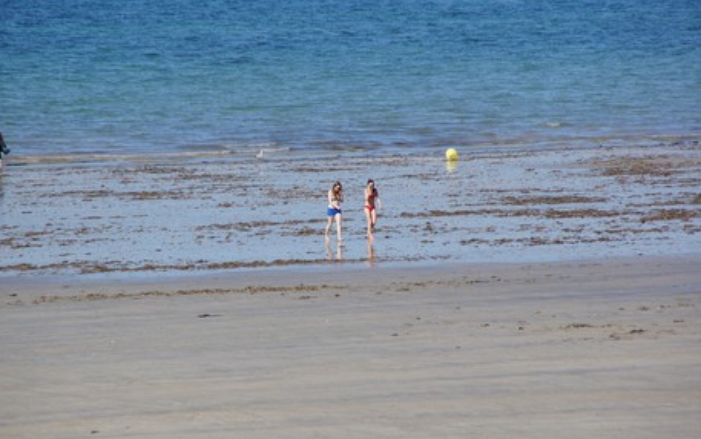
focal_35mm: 307
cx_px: 350
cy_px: 214
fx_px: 5867
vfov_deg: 4.3
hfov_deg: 6.8
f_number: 8
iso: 100
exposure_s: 1/320
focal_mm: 200
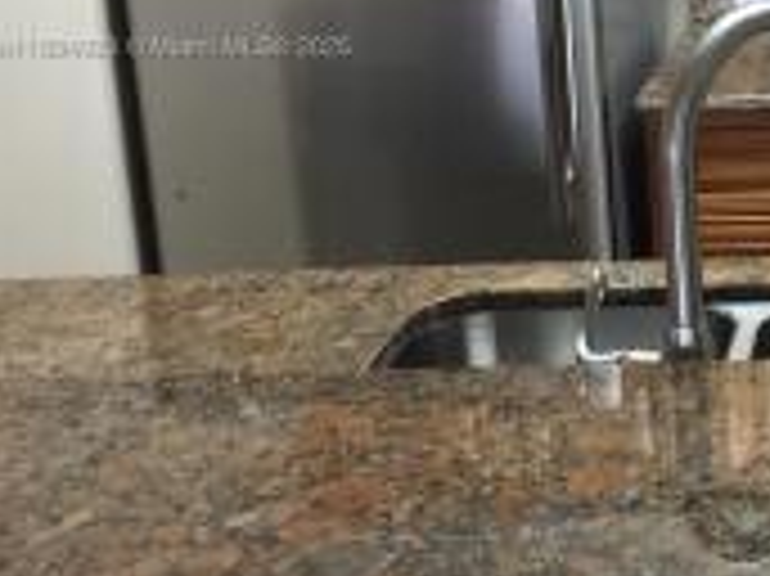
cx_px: 892
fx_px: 1512
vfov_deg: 21.1
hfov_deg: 25.9
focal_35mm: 68
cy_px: 50
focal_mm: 4.15
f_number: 2.2
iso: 64
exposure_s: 1/4
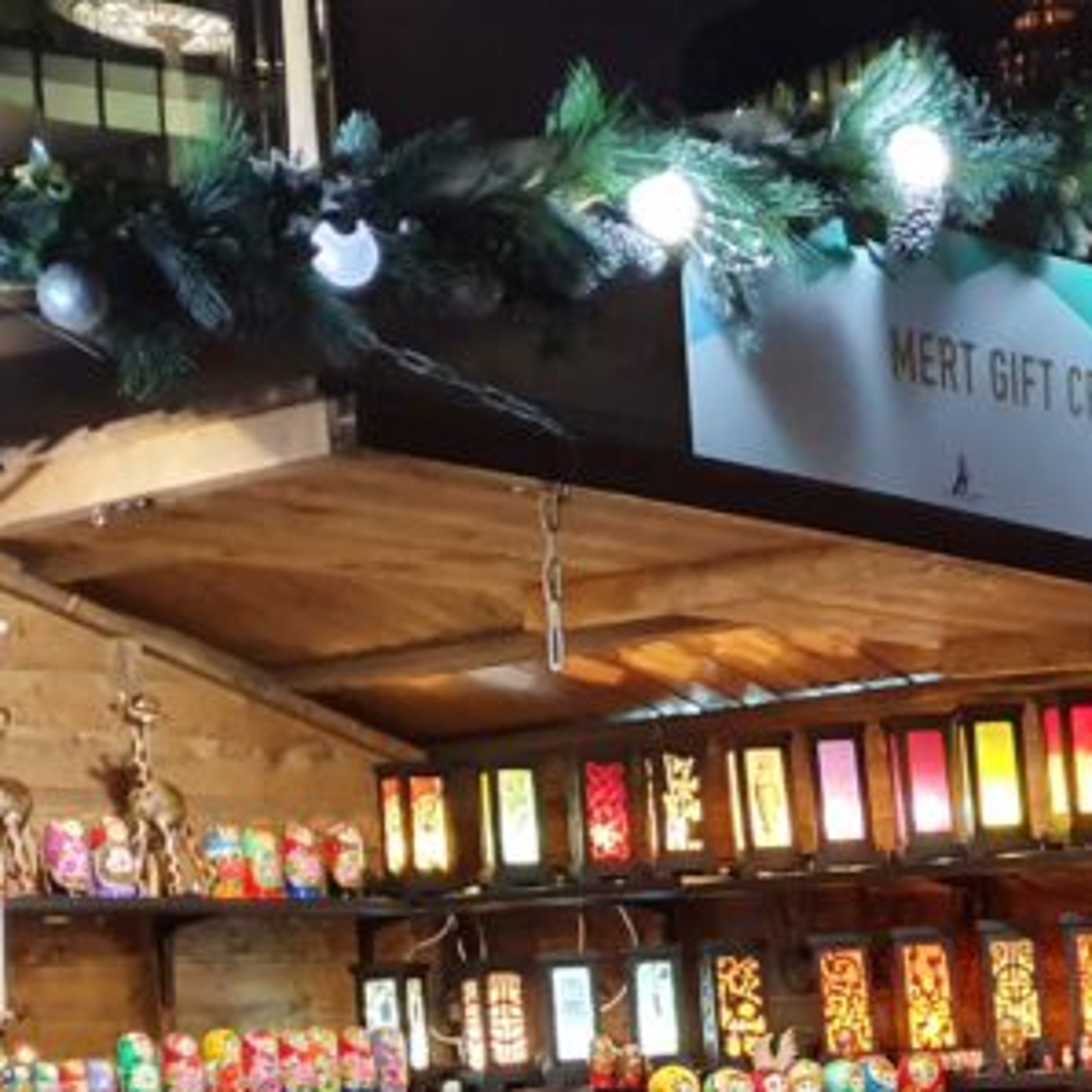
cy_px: 1202
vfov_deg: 20.9
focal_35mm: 79
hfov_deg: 20.4
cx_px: 1349
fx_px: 2820
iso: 250
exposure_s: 1/100
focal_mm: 4.32
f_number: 1.5
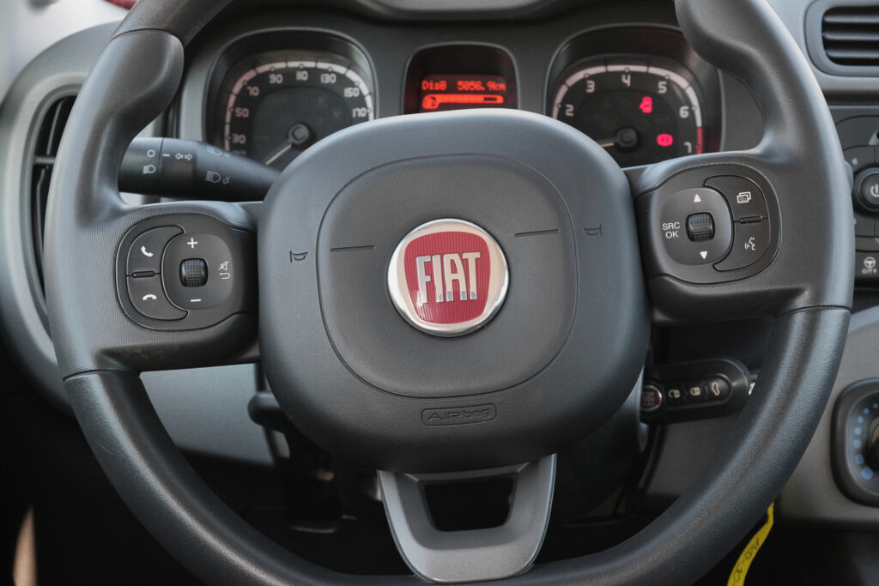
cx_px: 440
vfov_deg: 20.0
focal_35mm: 68
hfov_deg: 29.7
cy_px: 293
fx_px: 1660
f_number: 9
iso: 2000
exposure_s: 1/60
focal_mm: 45
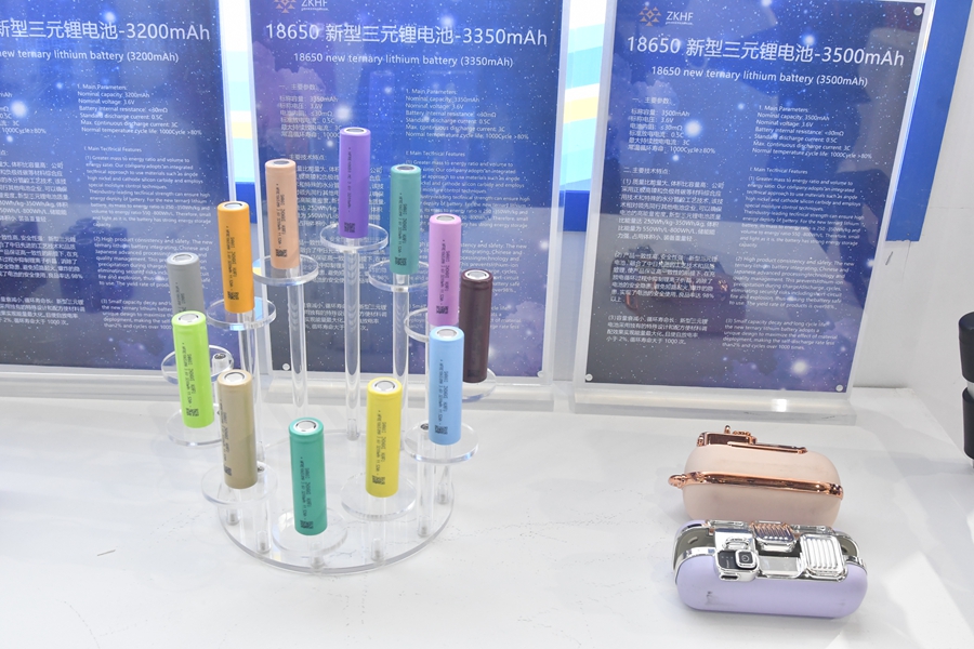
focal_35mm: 36
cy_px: 324
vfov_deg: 36.9
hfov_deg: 53.1
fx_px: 974
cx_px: 487
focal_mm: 24
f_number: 8
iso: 1600
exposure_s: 1/60
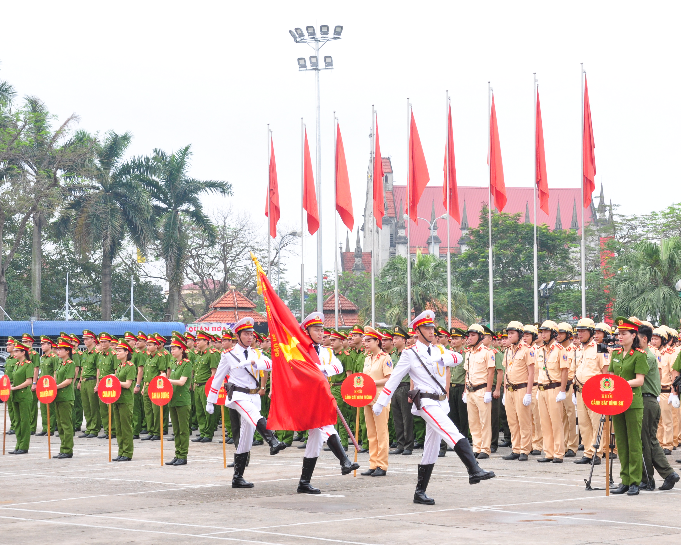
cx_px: 404
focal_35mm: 82
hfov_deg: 23.2
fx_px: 1653
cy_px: 274
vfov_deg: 18.7
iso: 500
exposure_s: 1/200
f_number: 8
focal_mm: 48
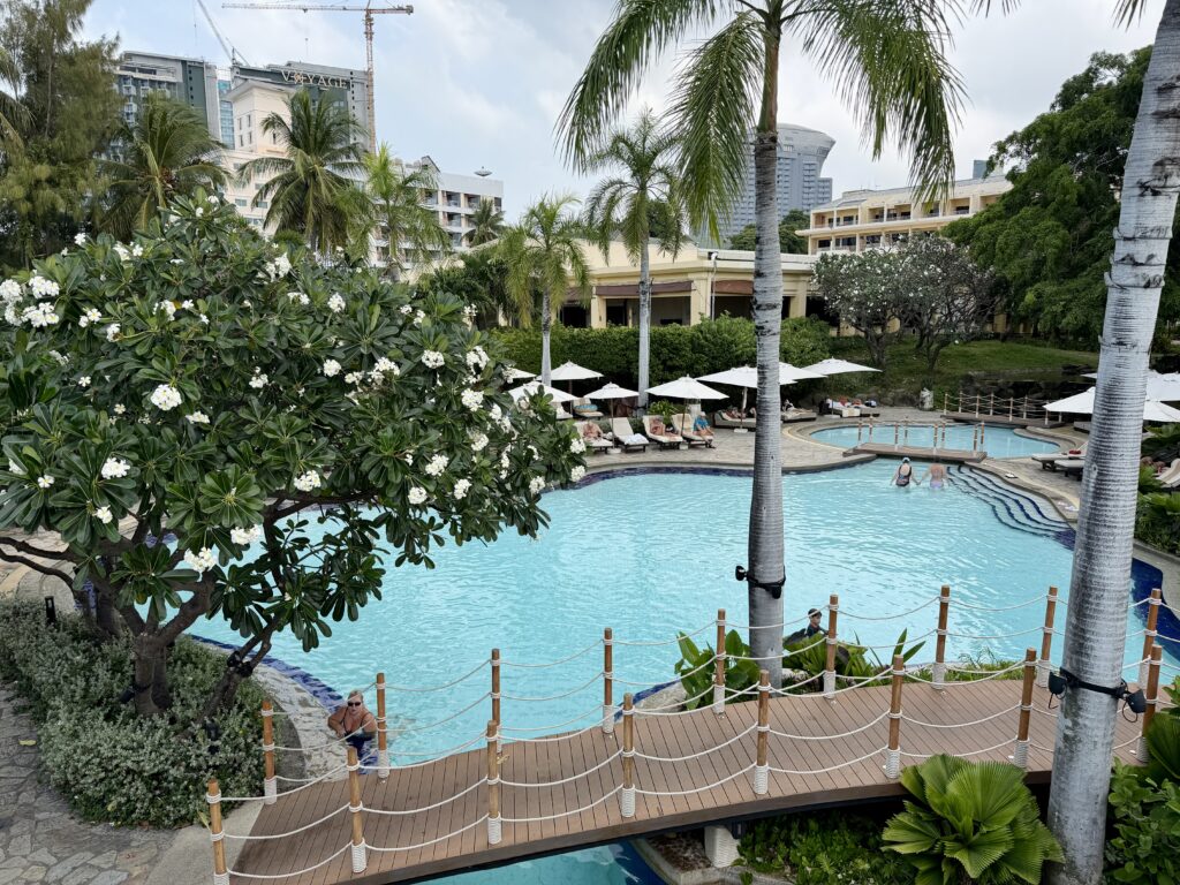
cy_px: 442
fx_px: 818
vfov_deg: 56.8
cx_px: 590
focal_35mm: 24
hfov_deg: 71.6
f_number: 1.78
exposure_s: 1/2445
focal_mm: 6.76
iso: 80
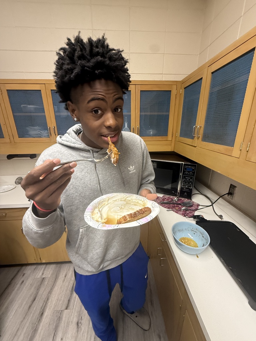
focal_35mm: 14
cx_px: 128
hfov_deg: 85.7
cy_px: 170
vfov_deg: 102.1
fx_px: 138
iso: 400
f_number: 2.2
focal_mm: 2.22
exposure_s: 1/60
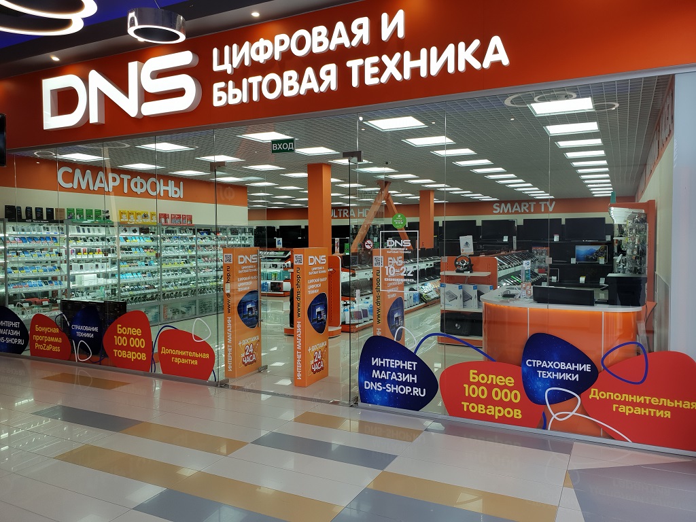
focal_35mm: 26
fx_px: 523
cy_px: 261
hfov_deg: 67.3
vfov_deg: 53.1
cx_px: 348
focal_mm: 4.3
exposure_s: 1/100
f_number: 2.4
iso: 50
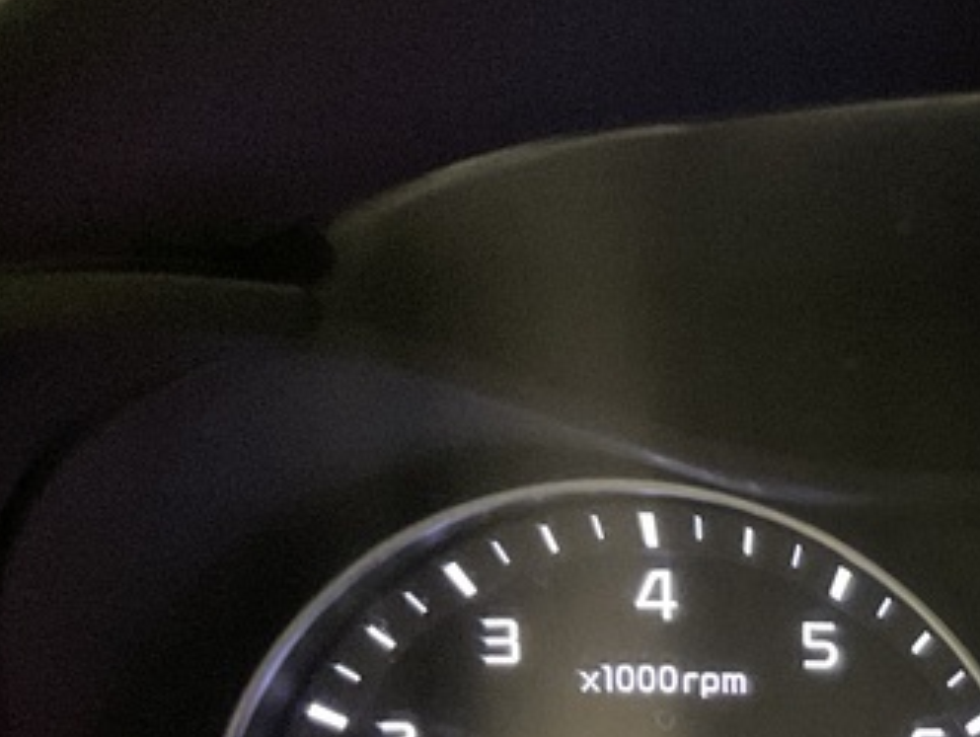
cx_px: 1353
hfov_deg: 20.7
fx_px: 2381
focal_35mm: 84
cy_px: 971
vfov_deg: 16.6
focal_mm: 3
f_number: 1.8
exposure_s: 1/20
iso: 640
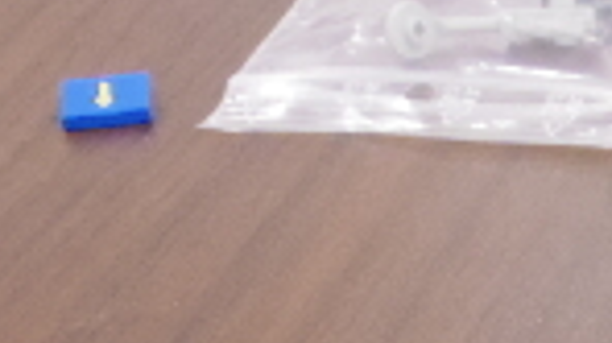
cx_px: 992
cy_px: 690
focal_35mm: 181
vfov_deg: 6.5
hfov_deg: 11.3
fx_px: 2935
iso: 1000
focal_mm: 7.4
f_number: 4.5
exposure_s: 1/30
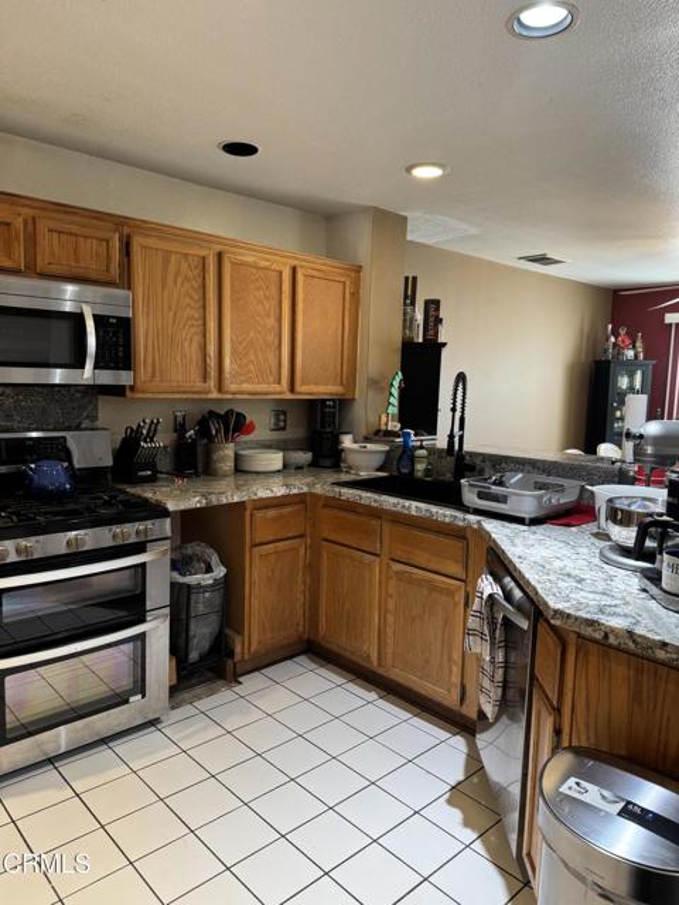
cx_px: 340
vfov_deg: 71.6
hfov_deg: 56.8
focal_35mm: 24
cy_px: 452
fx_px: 628
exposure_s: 1/60
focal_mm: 6.76
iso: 160
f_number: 1.78
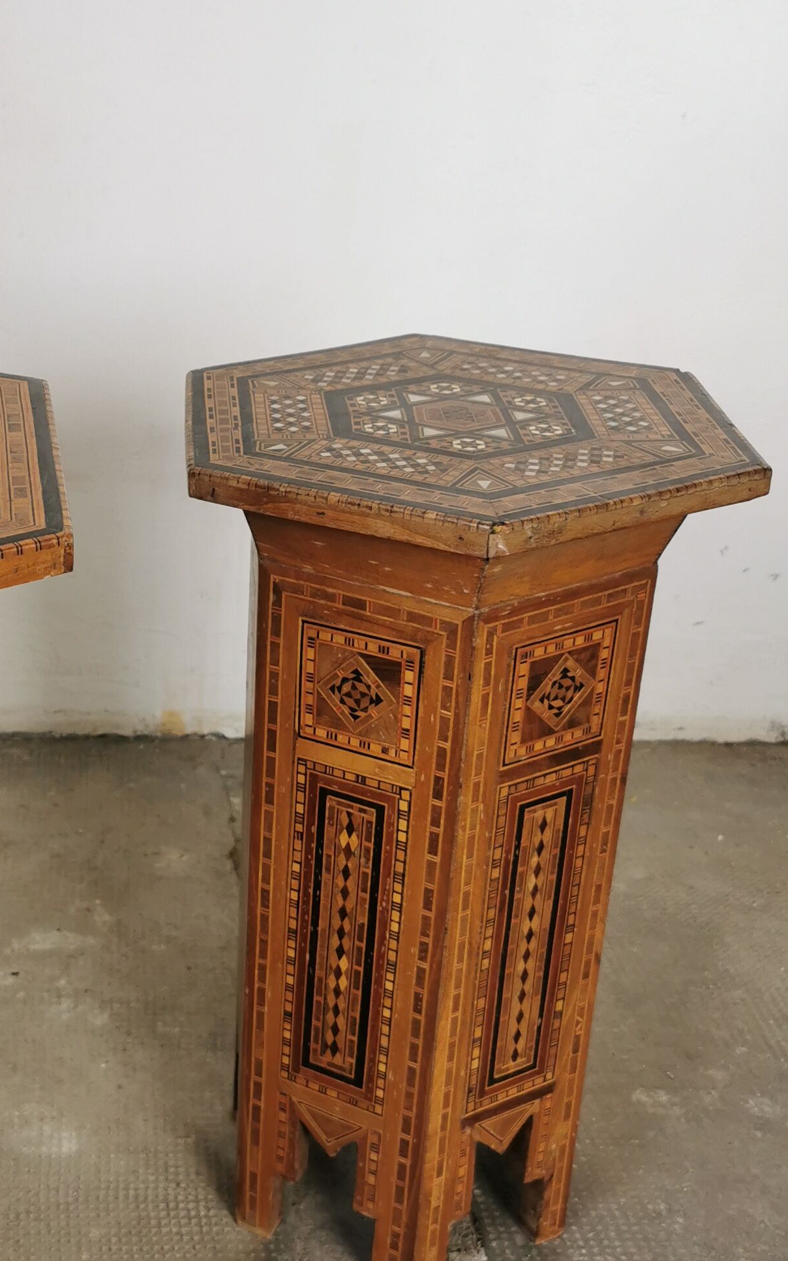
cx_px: 44
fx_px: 1856
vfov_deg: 37.5
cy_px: 706
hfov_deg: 23.2
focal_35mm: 54
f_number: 1.6
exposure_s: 1/100
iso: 64
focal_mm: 5.56
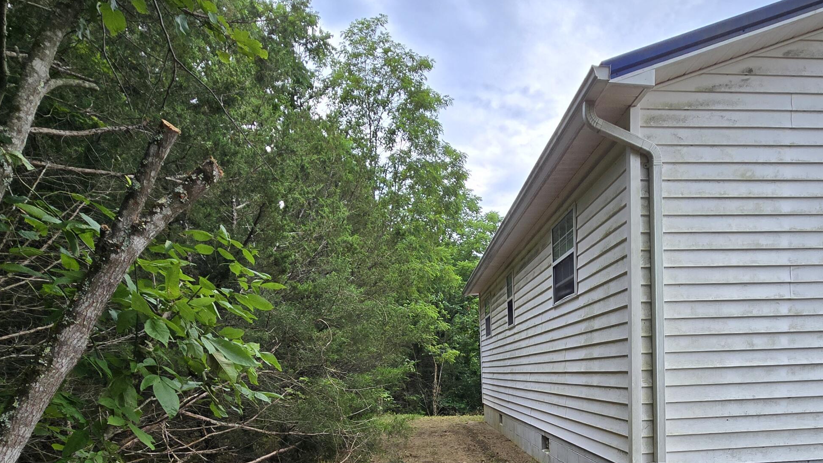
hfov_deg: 80.9
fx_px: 480
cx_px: 461
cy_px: 410
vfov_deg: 46.8
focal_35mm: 22
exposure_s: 1/457
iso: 50
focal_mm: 2.2
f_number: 2.2
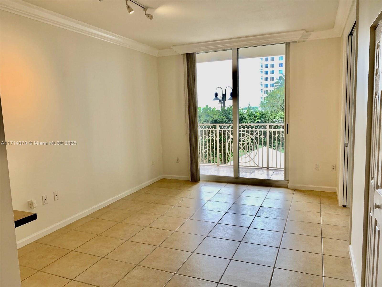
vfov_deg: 53.1
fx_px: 287
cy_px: 144
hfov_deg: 67.3
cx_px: 191
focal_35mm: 26
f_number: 1.8
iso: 40
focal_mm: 4.25
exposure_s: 1/120
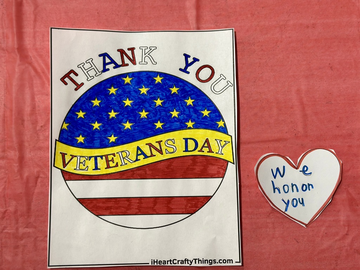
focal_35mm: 48
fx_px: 499
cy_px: 135
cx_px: 180
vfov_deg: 30.3
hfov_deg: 39.7
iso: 160
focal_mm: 6.86
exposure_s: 1/60
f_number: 1.78
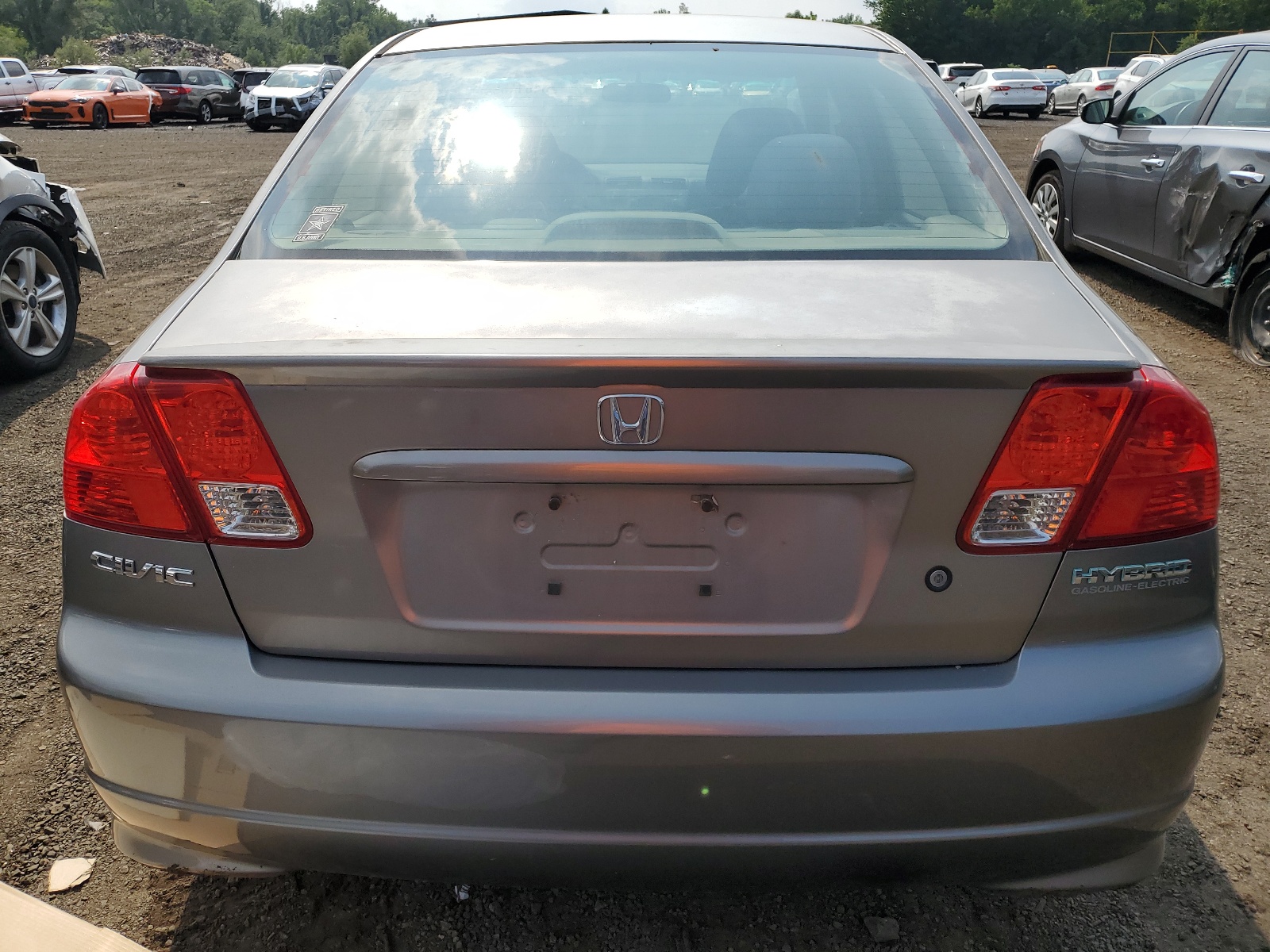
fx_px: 954
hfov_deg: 67.3
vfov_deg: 53.1
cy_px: 476
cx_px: 635
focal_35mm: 26
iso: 50
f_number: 1.5
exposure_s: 1/5000
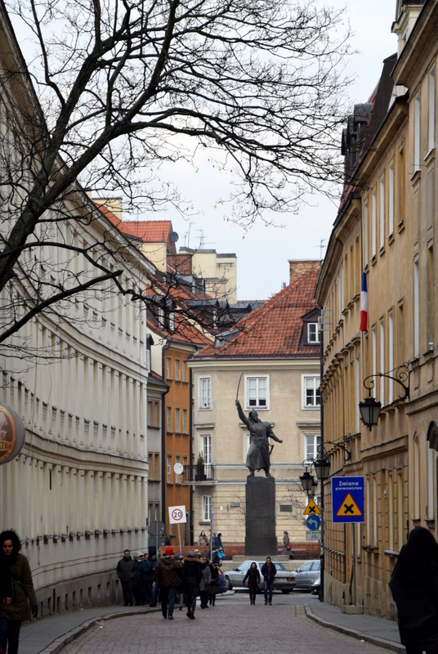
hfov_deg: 11.5
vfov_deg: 17.0
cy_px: 327
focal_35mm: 120
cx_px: 219
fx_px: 2182
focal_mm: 80
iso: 400
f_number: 6.3
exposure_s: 1/160
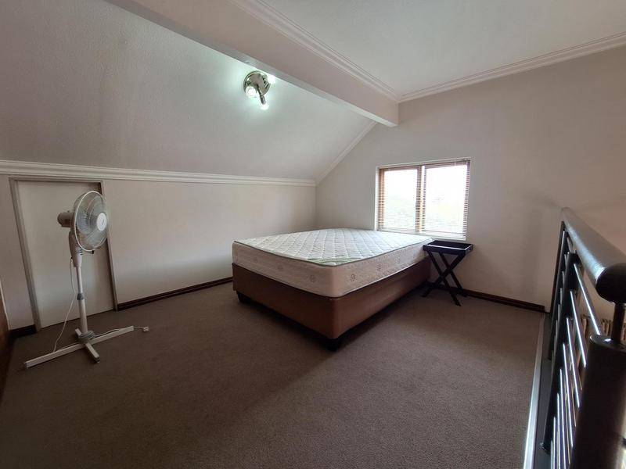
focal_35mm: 13
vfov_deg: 89.9
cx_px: 313
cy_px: 234
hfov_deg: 106.2
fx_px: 235
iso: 40
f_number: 2.2
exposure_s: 1/50
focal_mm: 1.74
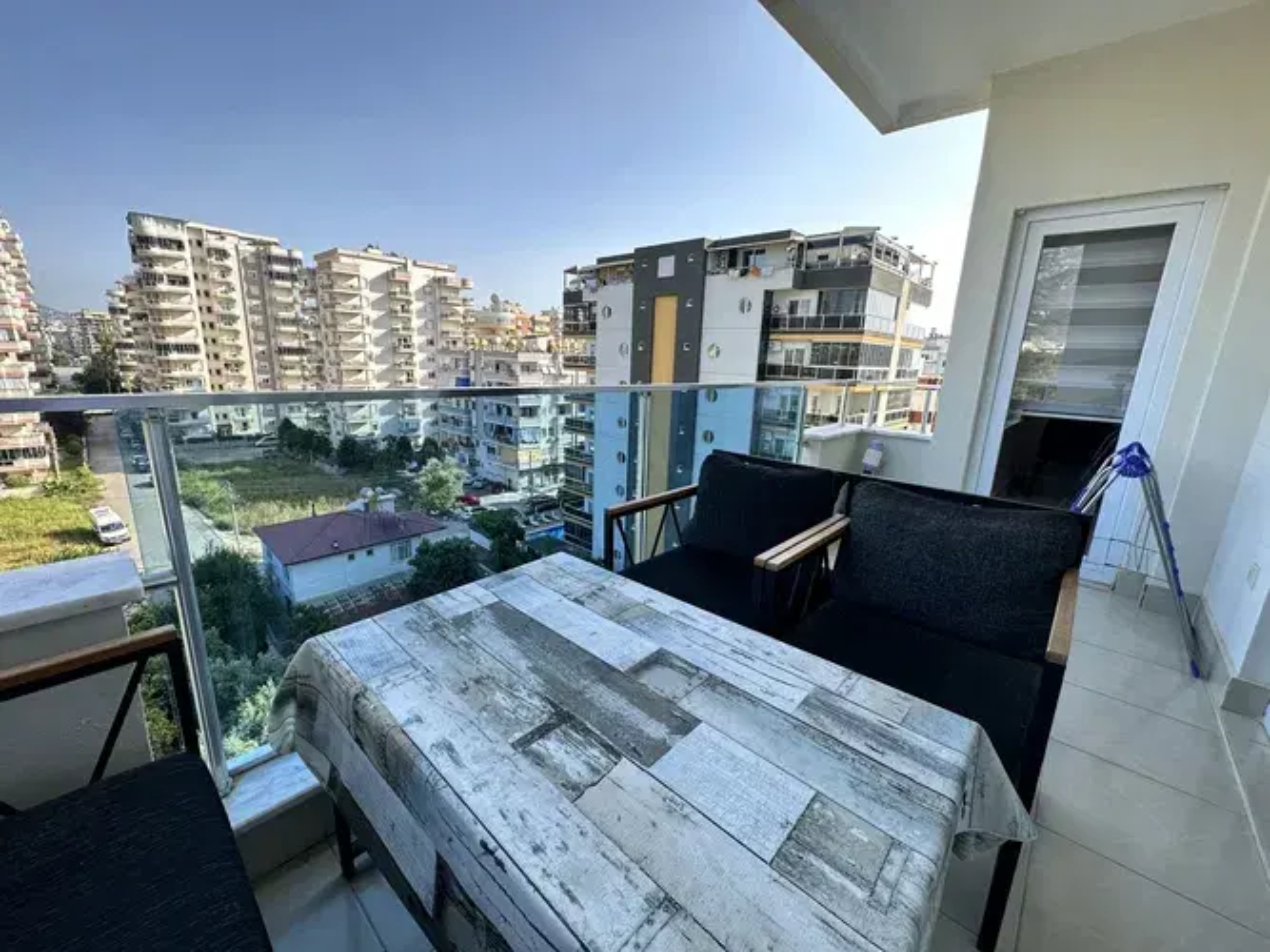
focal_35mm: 14
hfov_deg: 102.1
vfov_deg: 85.7
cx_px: 635
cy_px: 476
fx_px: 514
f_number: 2.2
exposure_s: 1/461
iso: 40
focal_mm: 2.22
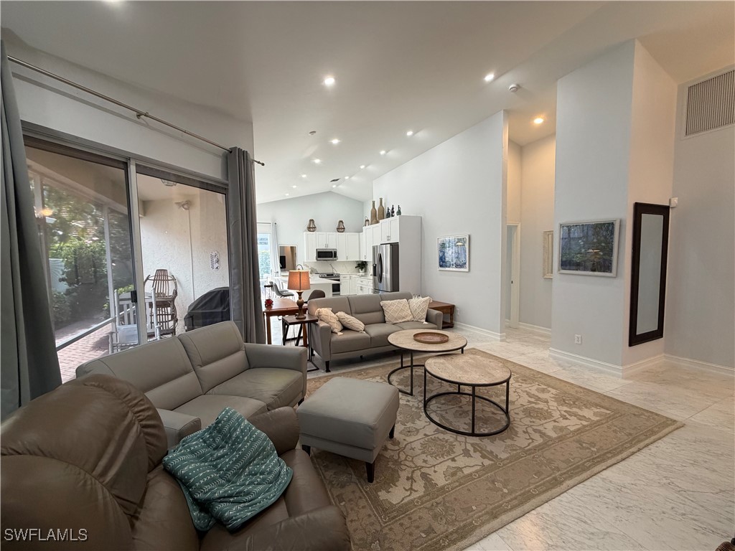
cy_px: 276
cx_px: 368
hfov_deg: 102.1
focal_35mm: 14
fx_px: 297
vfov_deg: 85.7
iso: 250
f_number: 2.2
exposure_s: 1/120
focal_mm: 2.22
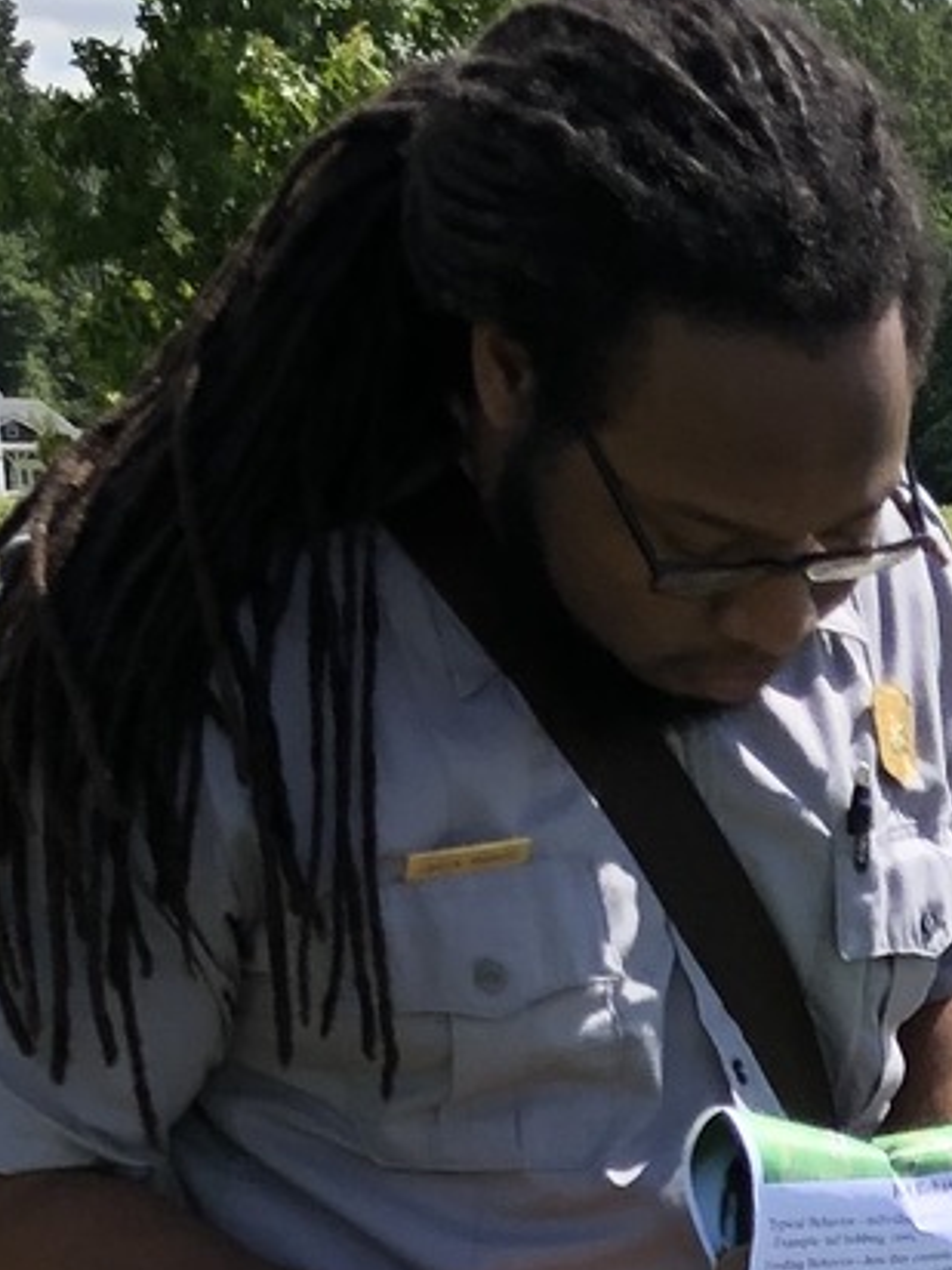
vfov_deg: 13.0
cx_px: 1587
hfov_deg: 10.4
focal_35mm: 136
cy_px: 2367
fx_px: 4987
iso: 20
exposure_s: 1/1056
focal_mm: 3.99
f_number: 1.8
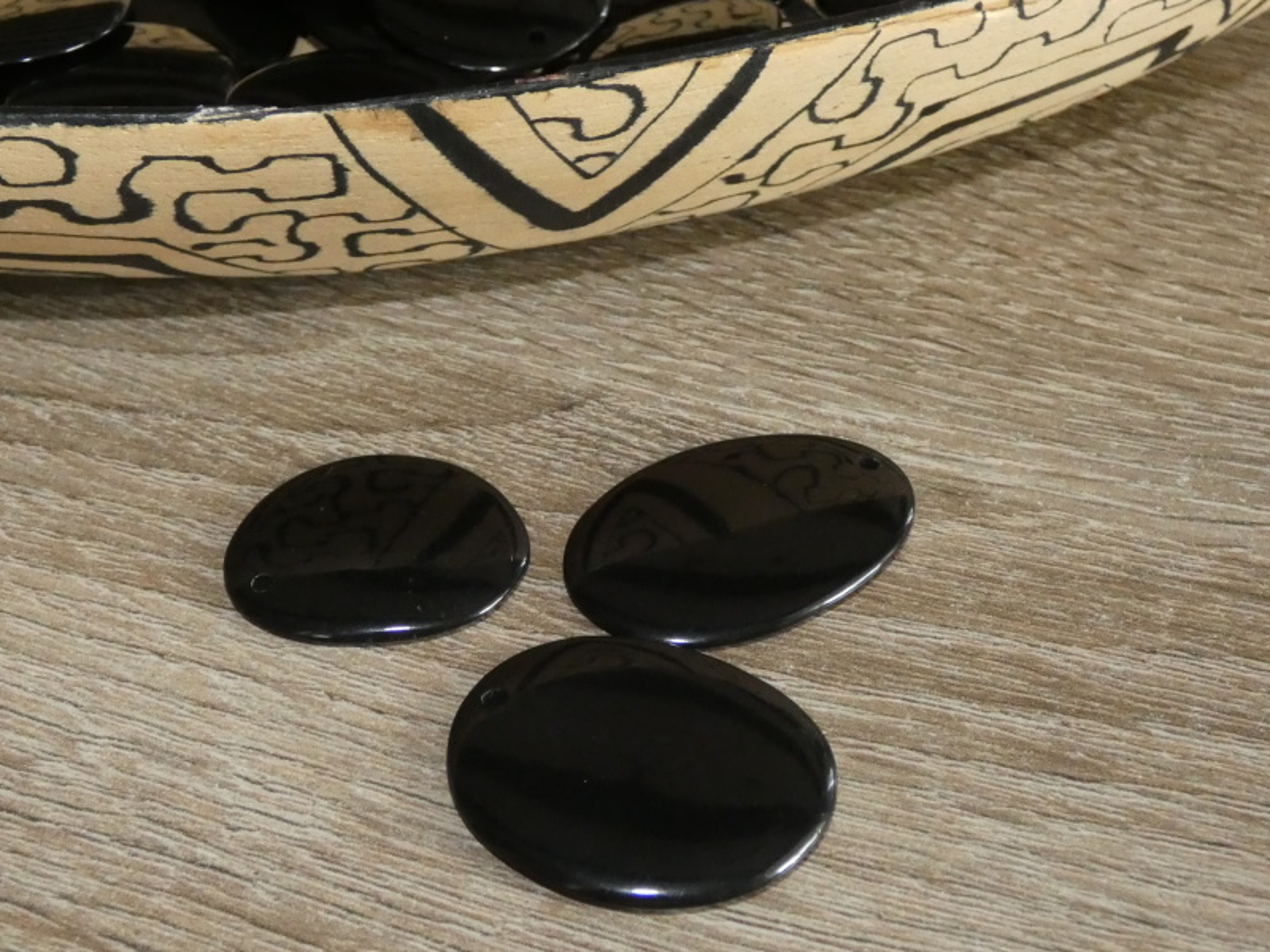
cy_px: 476
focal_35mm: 38
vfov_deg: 37.7
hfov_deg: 49.0
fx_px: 1394
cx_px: 635
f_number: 3.5
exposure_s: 1/125
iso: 800
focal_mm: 6.8
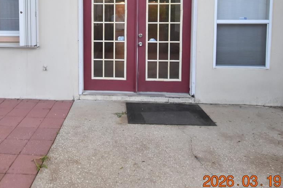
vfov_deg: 42.0
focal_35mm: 29
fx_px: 228
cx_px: 102
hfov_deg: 62.6
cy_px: 27
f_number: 3.5
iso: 800
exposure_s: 1/350
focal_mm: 10
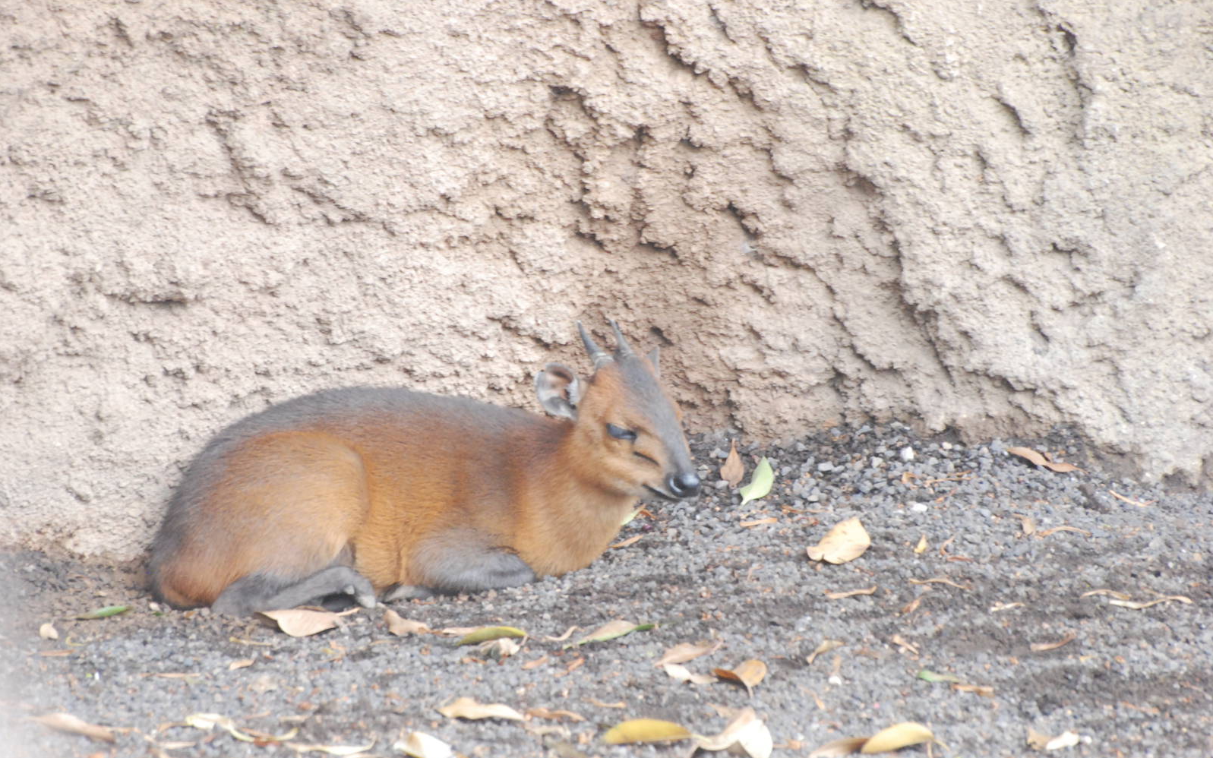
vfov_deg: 2.9
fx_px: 15206
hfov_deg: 4.6
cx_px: 606
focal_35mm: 460
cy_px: 386
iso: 1600
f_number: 10
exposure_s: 1/160
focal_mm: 300
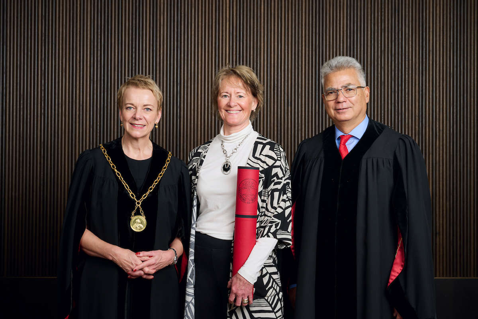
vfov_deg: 24.6
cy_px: 160
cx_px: 239
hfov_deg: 36.2
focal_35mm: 55
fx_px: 730
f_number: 8
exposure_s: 1/200
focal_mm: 55
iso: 100
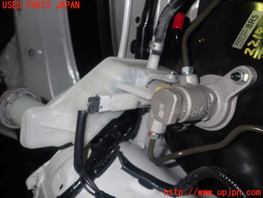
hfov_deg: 56.8
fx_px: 243
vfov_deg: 44.2
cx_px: 132
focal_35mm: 32
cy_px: 99
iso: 250
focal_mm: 5.79
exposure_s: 1/30
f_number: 7.1
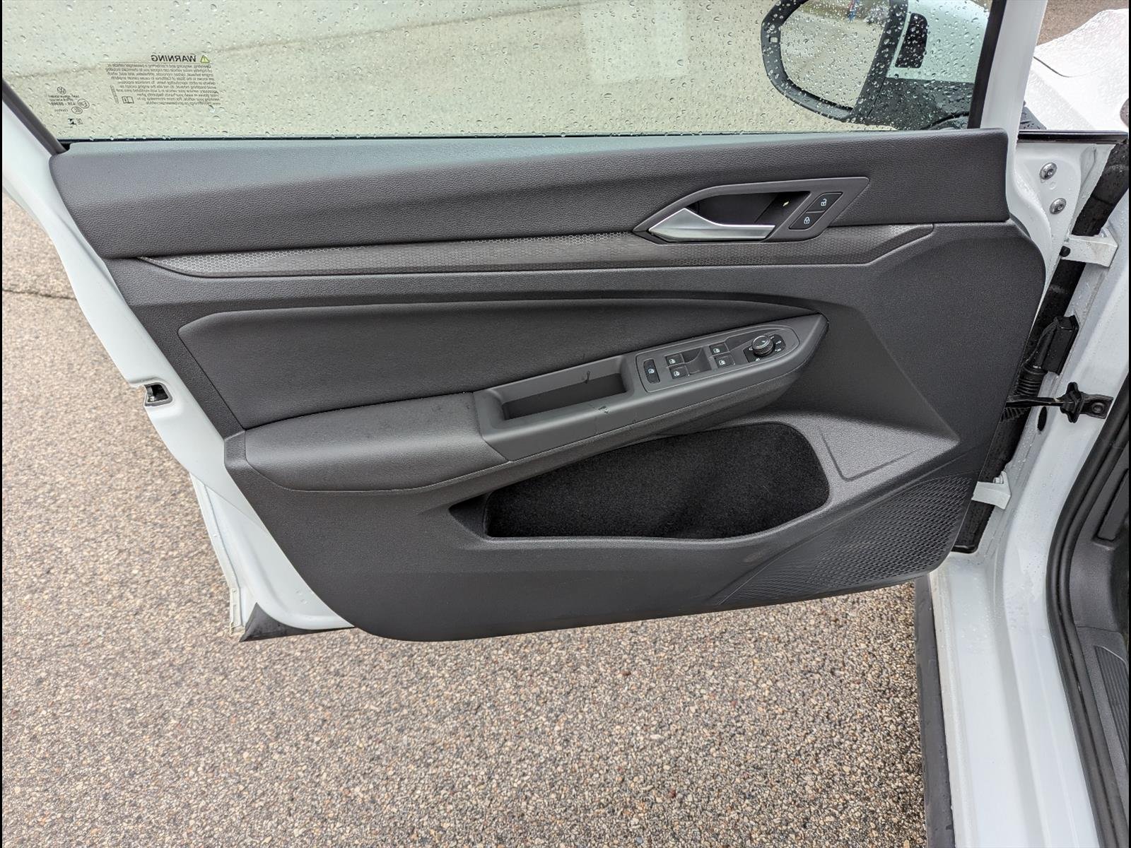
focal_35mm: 24
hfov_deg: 71.6
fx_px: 784
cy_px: 424
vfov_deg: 56.8
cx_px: 566
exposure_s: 1/312
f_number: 1.85
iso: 34
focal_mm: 6.81
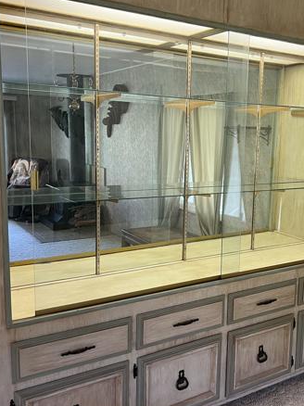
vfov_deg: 49.0
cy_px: 206
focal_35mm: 38
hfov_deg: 37.3
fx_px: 445
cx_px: 200
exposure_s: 1/60
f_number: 1.5
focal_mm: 5.7
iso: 125
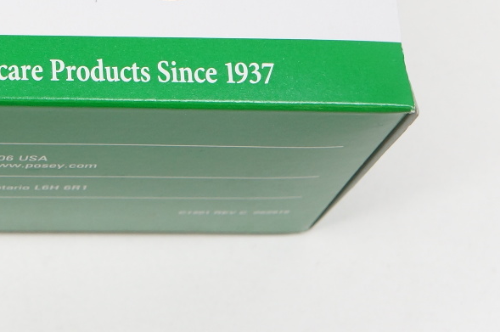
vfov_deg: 10.6
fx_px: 1753
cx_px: -174
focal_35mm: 126
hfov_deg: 15.4
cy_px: -100
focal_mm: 31
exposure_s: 1/60
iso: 400
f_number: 6.3
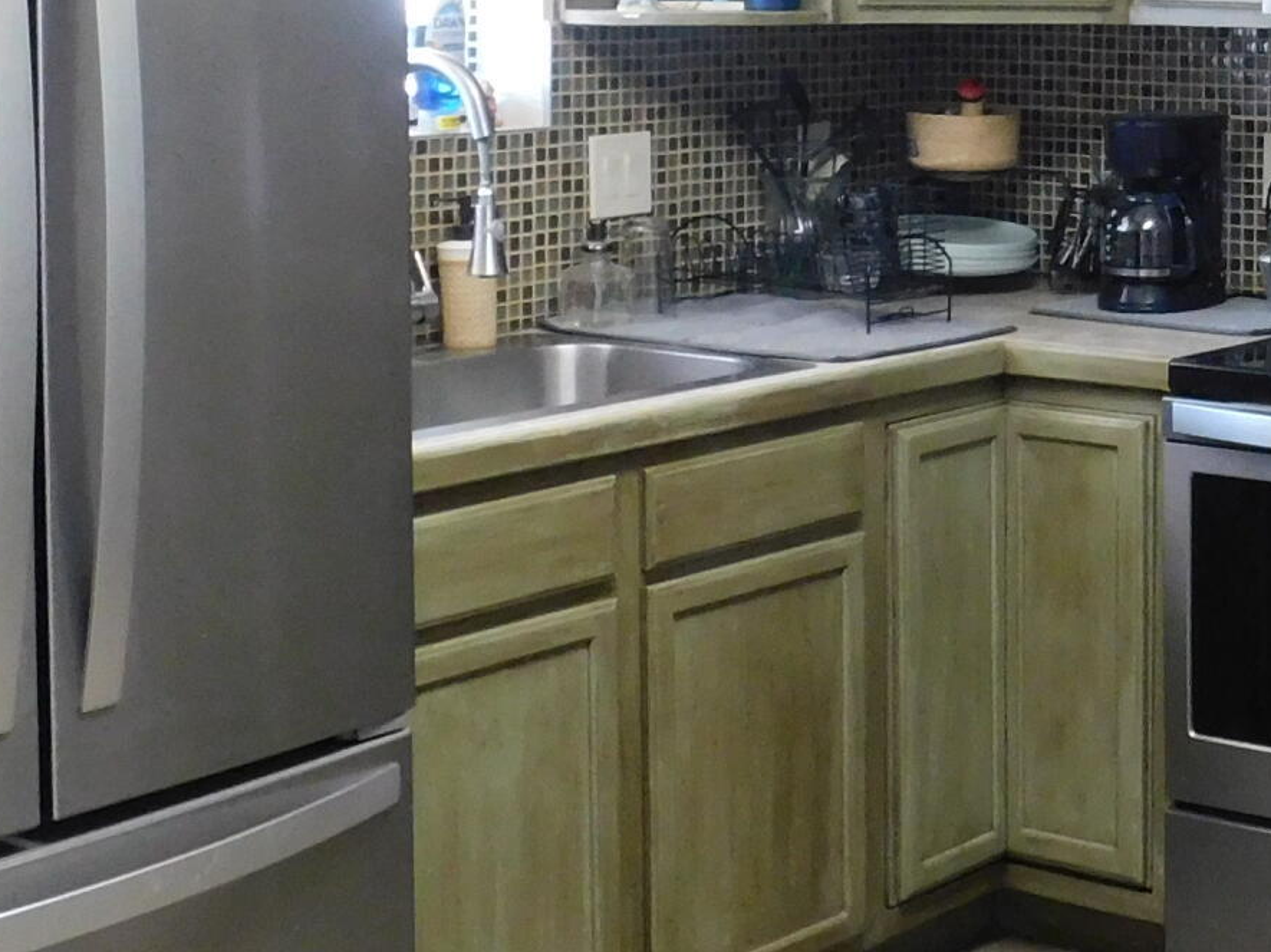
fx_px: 2863
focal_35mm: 78
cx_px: 1307
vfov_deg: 18.7
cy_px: 155
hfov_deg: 23.8
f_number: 3
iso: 400
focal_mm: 4
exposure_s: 1/25
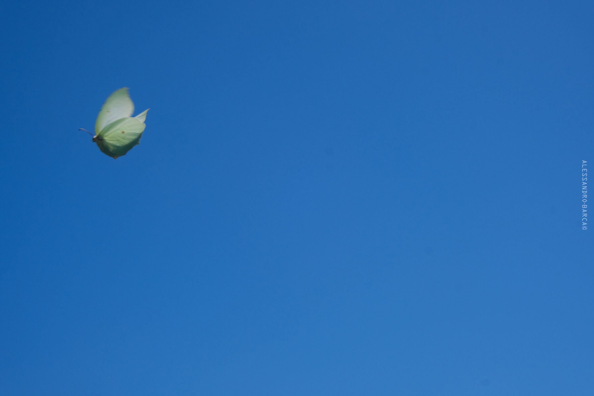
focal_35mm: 83
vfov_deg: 16.5
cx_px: 297
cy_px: 198
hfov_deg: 24.5
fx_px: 1369
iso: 400
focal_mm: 55
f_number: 13
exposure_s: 1/640
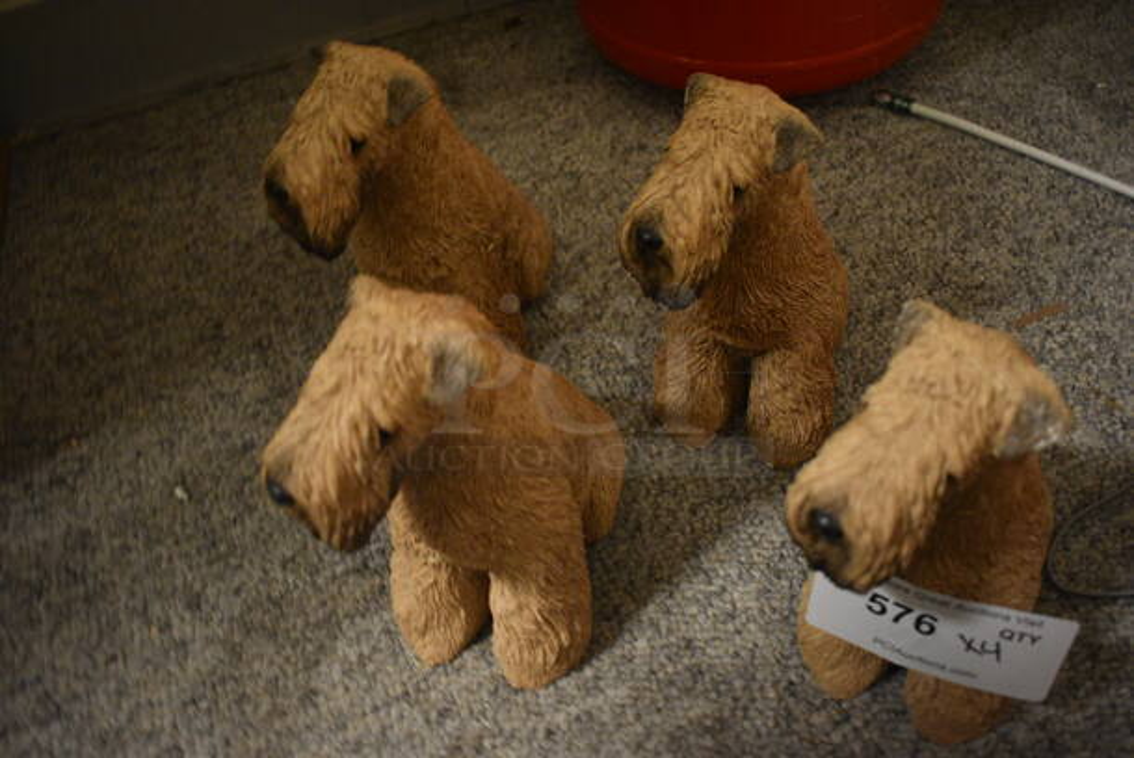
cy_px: 379
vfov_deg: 38.4
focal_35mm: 34
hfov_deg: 55.1
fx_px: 1088
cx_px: 567
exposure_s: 1/30
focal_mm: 23
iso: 2800
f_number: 3.8
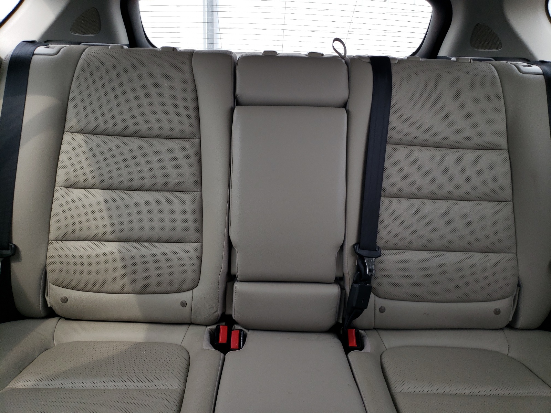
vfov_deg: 53.1
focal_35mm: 26
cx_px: 276
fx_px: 414
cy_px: 206
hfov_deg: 67.3
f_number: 1.5
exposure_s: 1/122
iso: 50
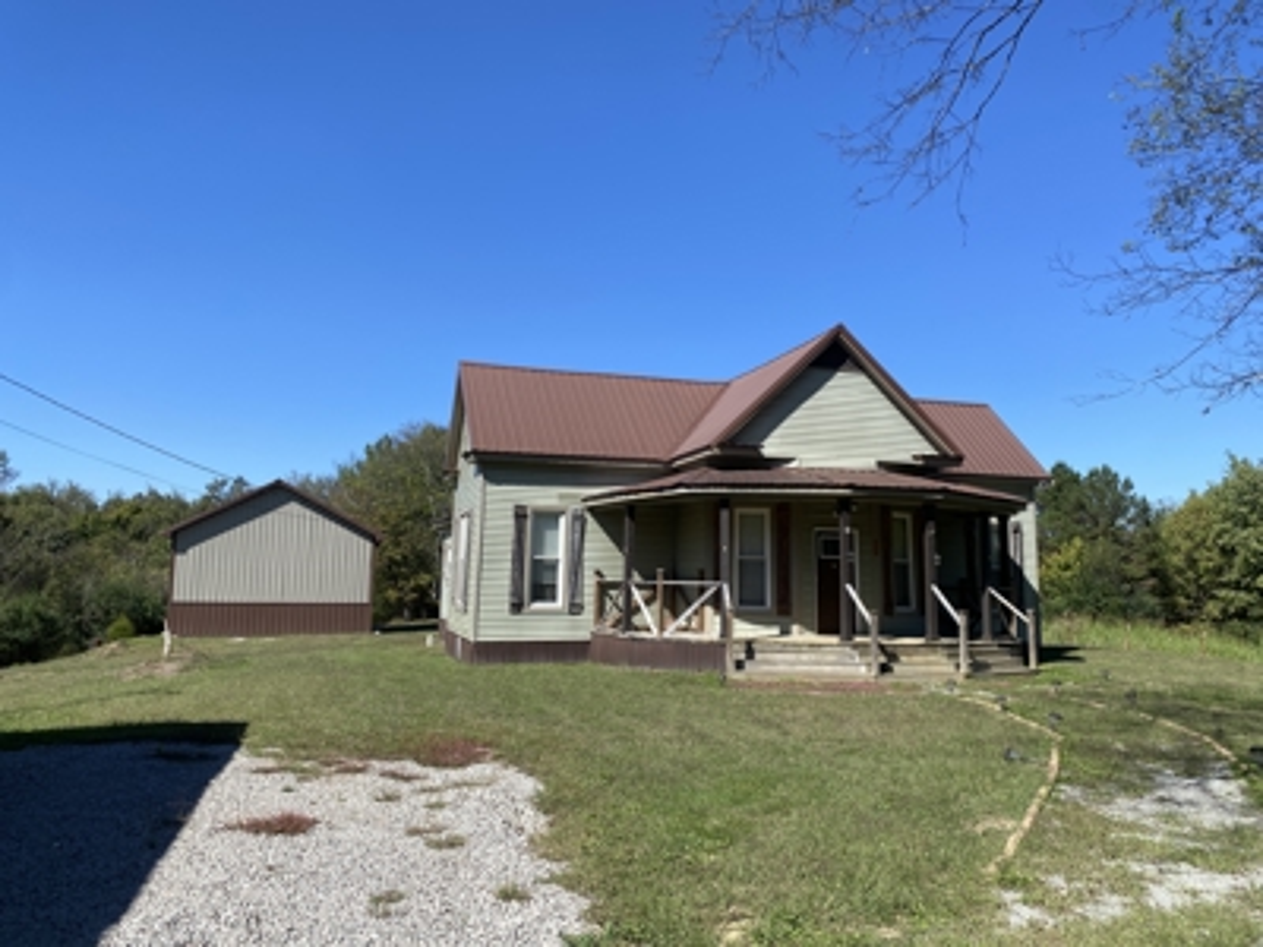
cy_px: 474
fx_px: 949
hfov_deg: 67.3
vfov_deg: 53.1
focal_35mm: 26
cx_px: 632
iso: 32
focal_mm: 4.25
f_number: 1.8
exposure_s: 1/2755
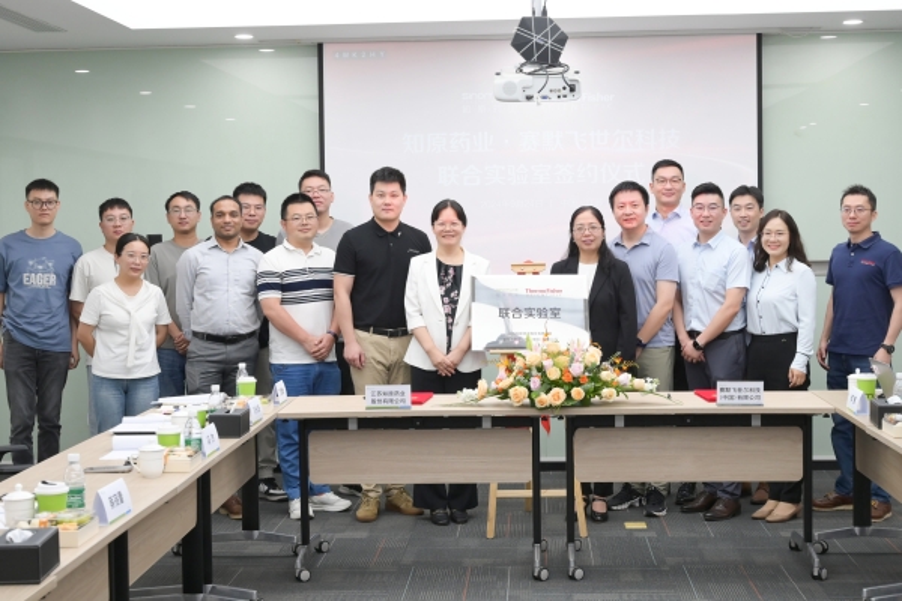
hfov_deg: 38.2
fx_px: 1303
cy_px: 300
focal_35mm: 52
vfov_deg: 26.0
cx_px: 451
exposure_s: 1/250
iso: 2000
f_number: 6.3
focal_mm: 52
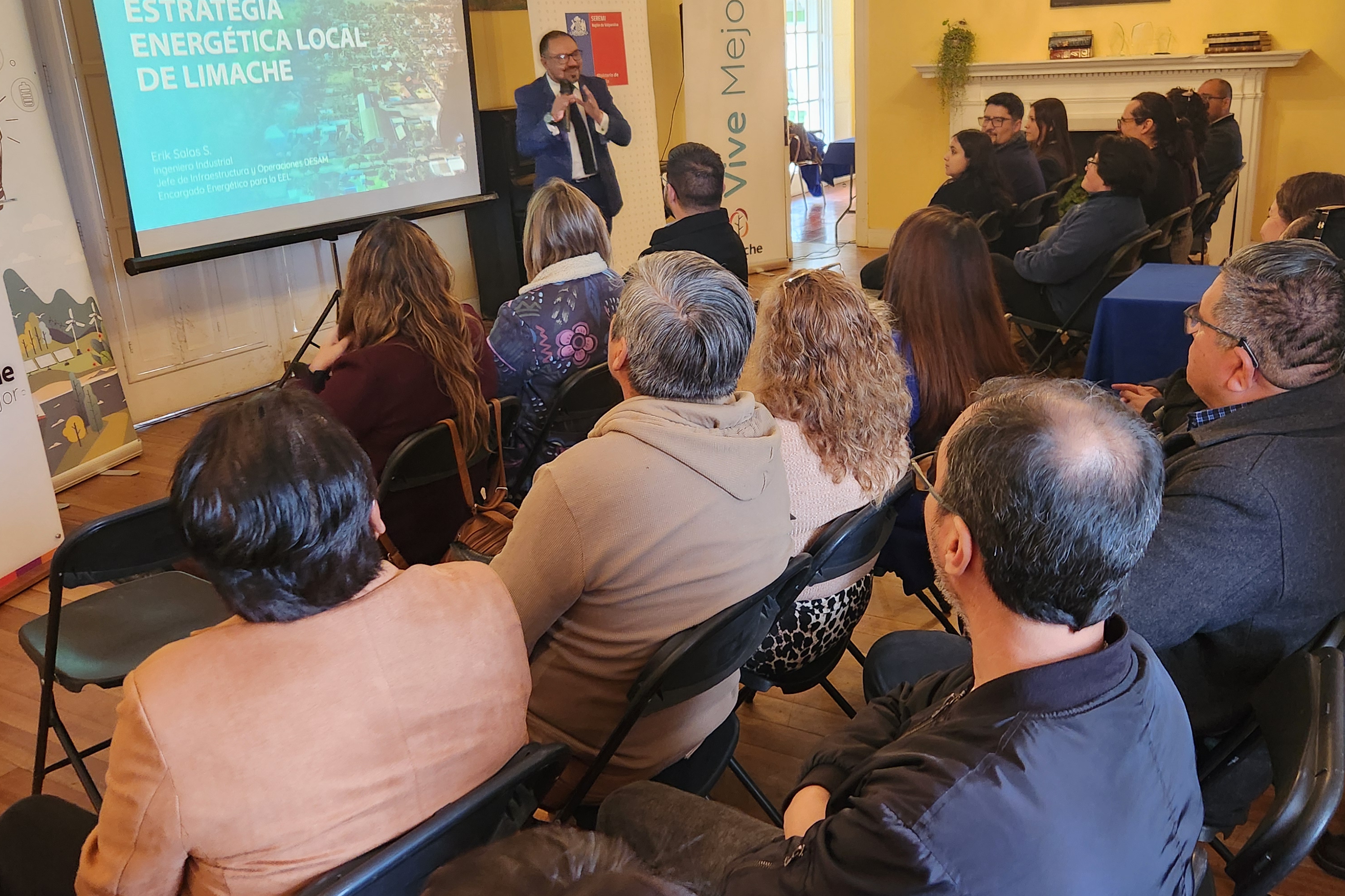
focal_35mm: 32
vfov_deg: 41.1
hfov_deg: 58.6
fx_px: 1195
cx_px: 751
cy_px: 415
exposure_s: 1/50
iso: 640
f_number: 1.8
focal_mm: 5.4
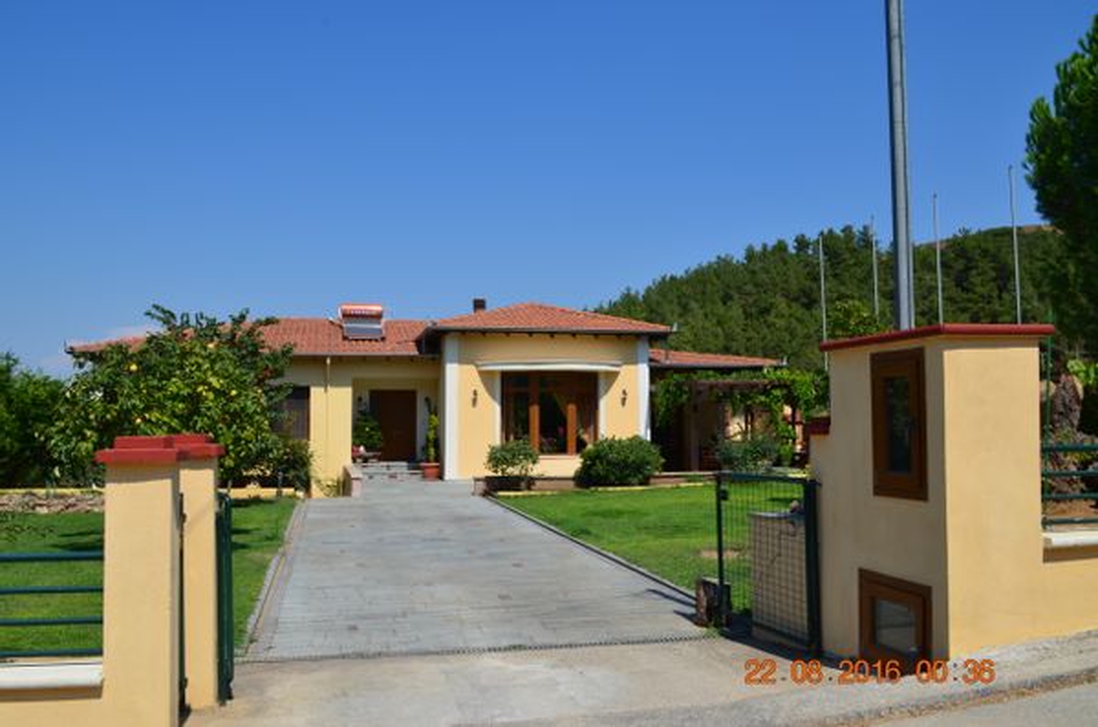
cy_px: 364
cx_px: 549
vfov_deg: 39.8
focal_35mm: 33
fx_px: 1004
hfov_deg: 57.3
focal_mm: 22
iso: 100
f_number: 11
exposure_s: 1/160
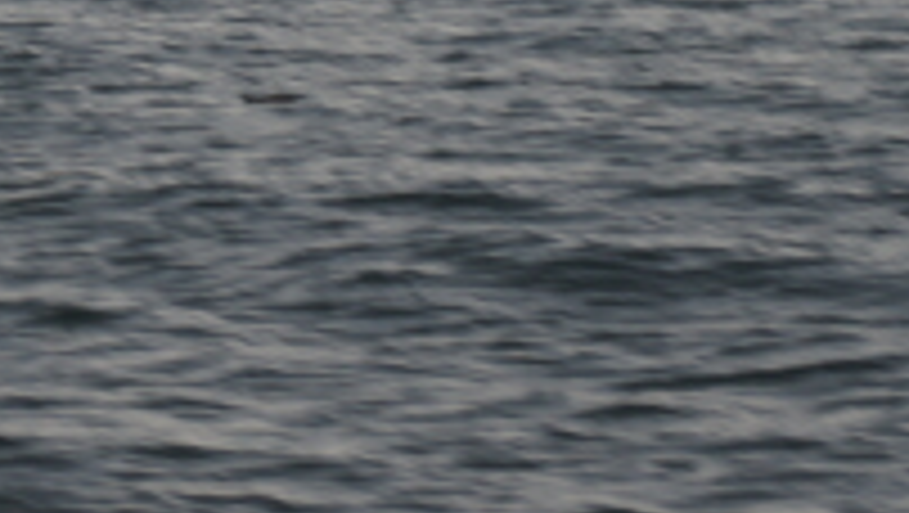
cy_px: -587
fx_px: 13484
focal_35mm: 559
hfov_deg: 3.9
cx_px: -216
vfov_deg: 2.2
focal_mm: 135
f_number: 11
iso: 200
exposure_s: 1/200
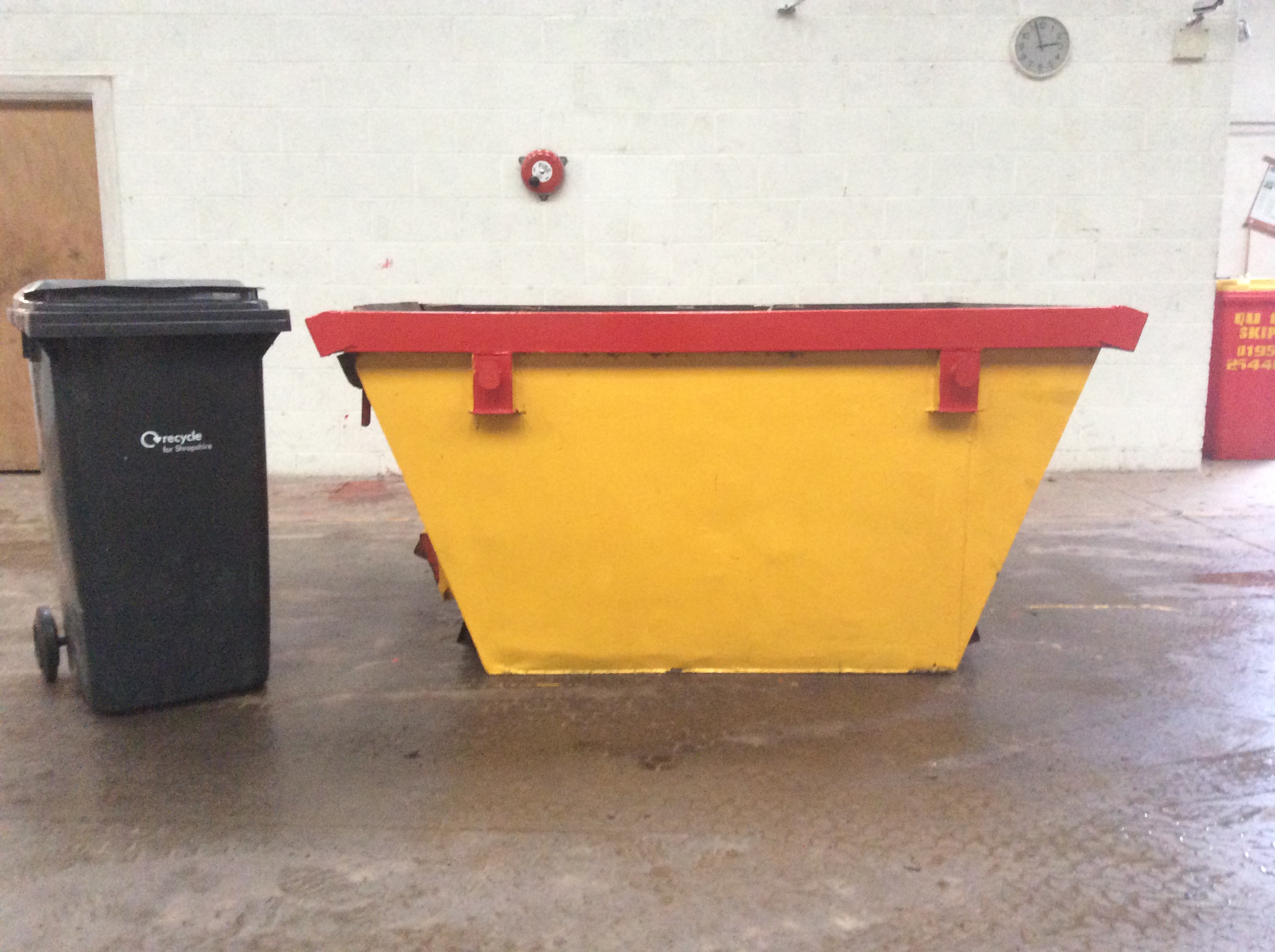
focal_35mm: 33
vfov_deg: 42.8
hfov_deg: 55.4
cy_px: 476
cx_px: 638
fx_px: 1214
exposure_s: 1/15
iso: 320
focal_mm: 3.3
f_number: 2.4
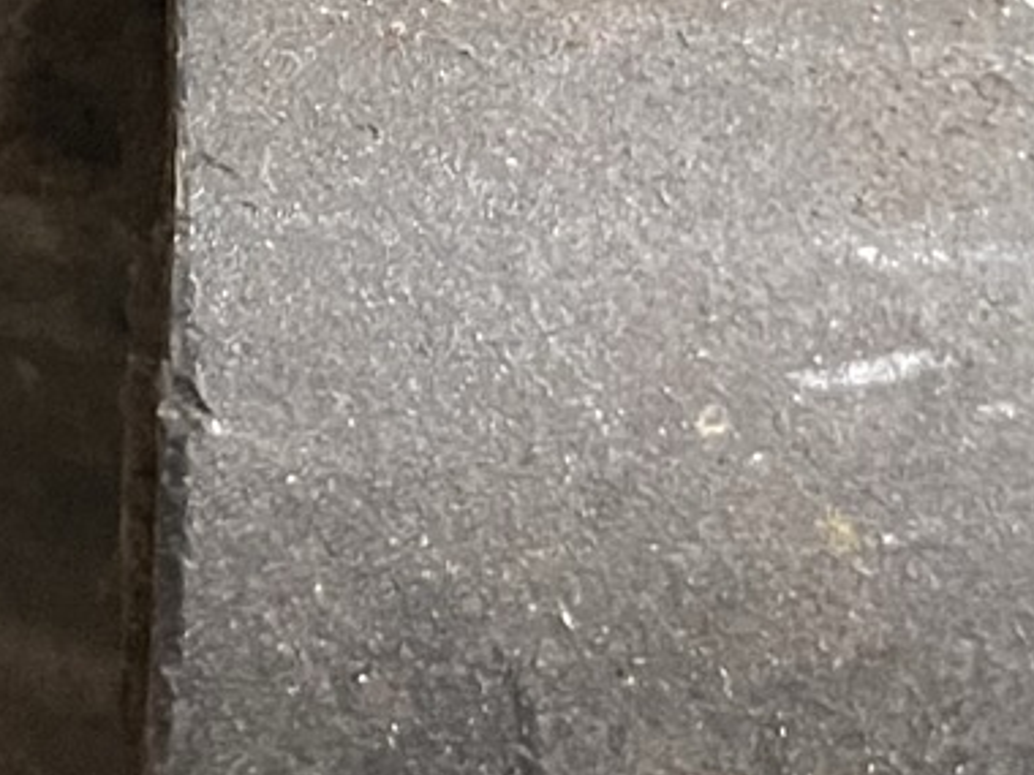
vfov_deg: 9.5
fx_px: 4182
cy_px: -1028
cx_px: -754
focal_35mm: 140
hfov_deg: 12.9
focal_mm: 5.1
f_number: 1.6
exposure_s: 1/33
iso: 500
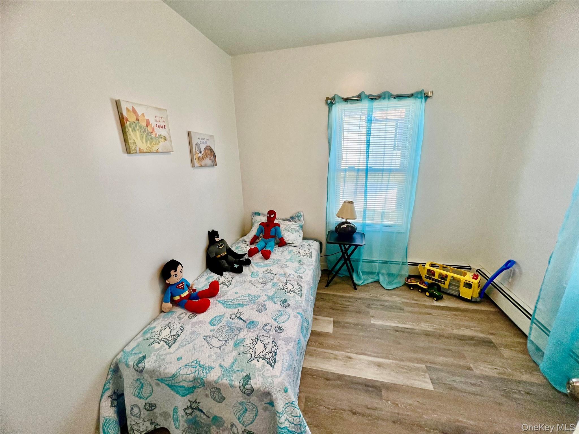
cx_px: 290
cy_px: 217
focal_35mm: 13
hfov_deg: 106.2
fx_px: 217
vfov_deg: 89.9
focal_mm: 1.57
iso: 80
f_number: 1.8
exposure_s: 1/120
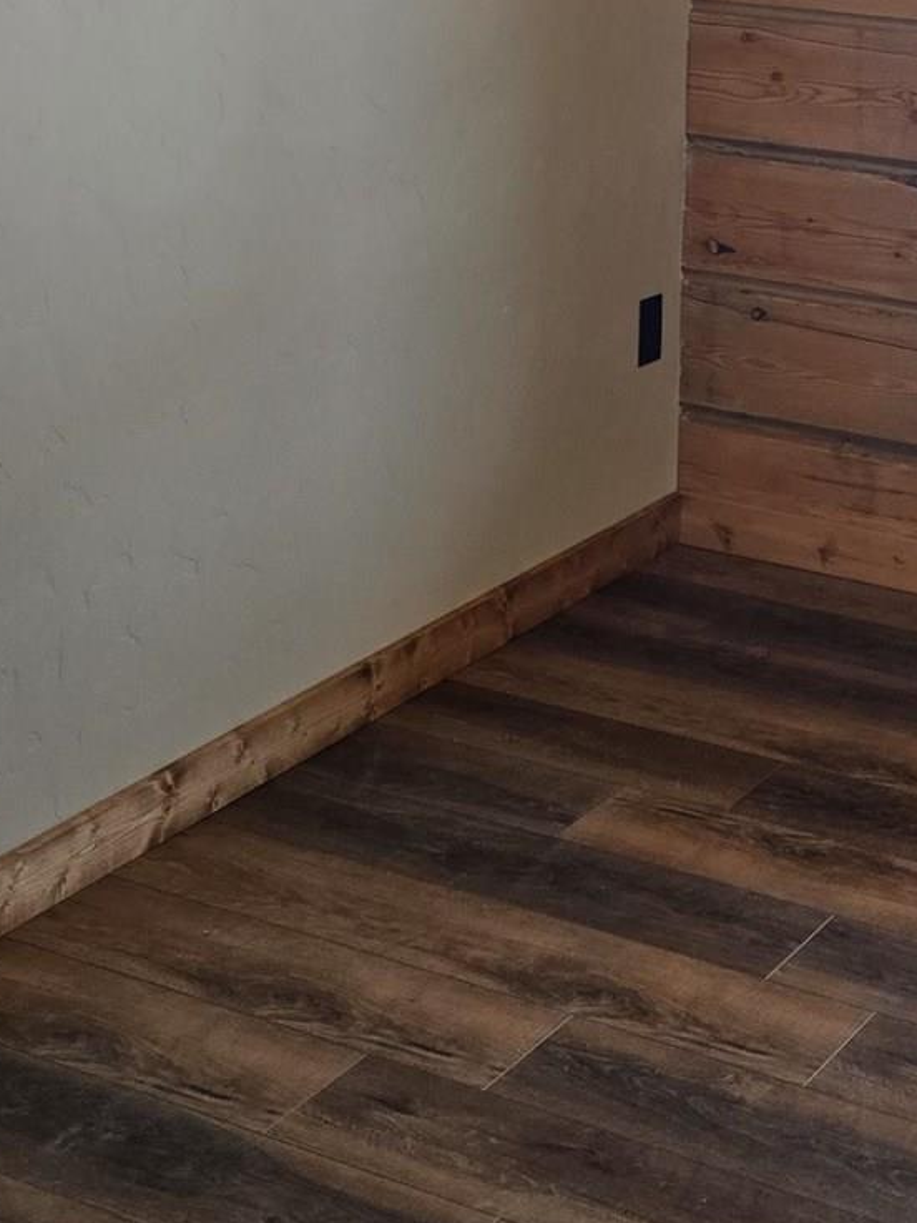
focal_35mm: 72
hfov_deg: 19.9
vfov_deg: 24.9
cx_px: 905
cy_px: -173
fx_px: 2543
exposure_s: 1/120
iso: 100
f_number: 1.8
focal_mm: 5.4
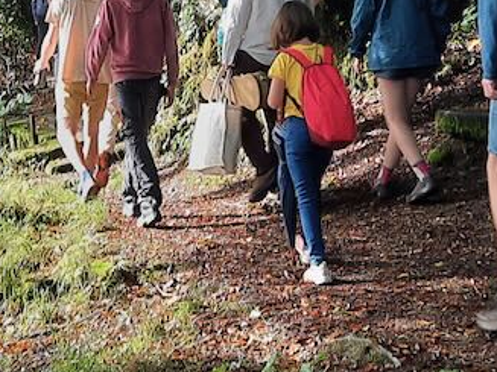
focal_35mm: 98
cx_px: 100
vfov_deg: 14.6
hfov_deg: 19.8
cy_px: -77
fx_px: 1407
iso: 40
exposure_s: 1/50
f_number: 2
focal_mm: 4.6
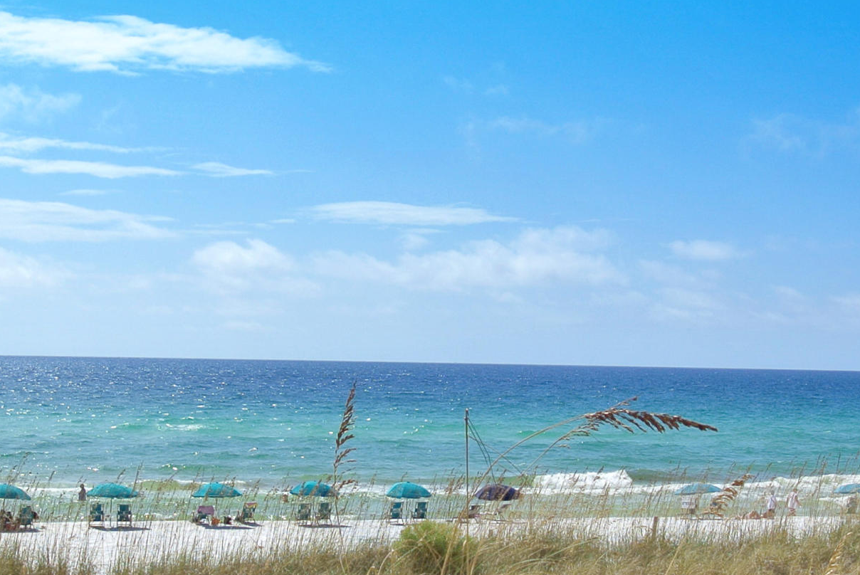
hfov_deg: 26.3
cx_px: 439
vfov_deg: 17.5
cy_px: 536
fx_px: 1841
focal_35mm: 77
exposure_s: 1/800
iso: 100
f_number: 5
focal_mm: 11.8
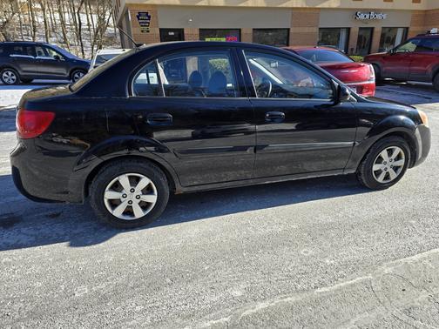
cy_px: 164
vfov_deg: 58.9
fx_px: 292
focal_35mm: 23
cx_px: 220
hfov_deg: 73.9
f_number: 1.7
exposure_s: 1/272
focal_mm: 6.3
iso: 12
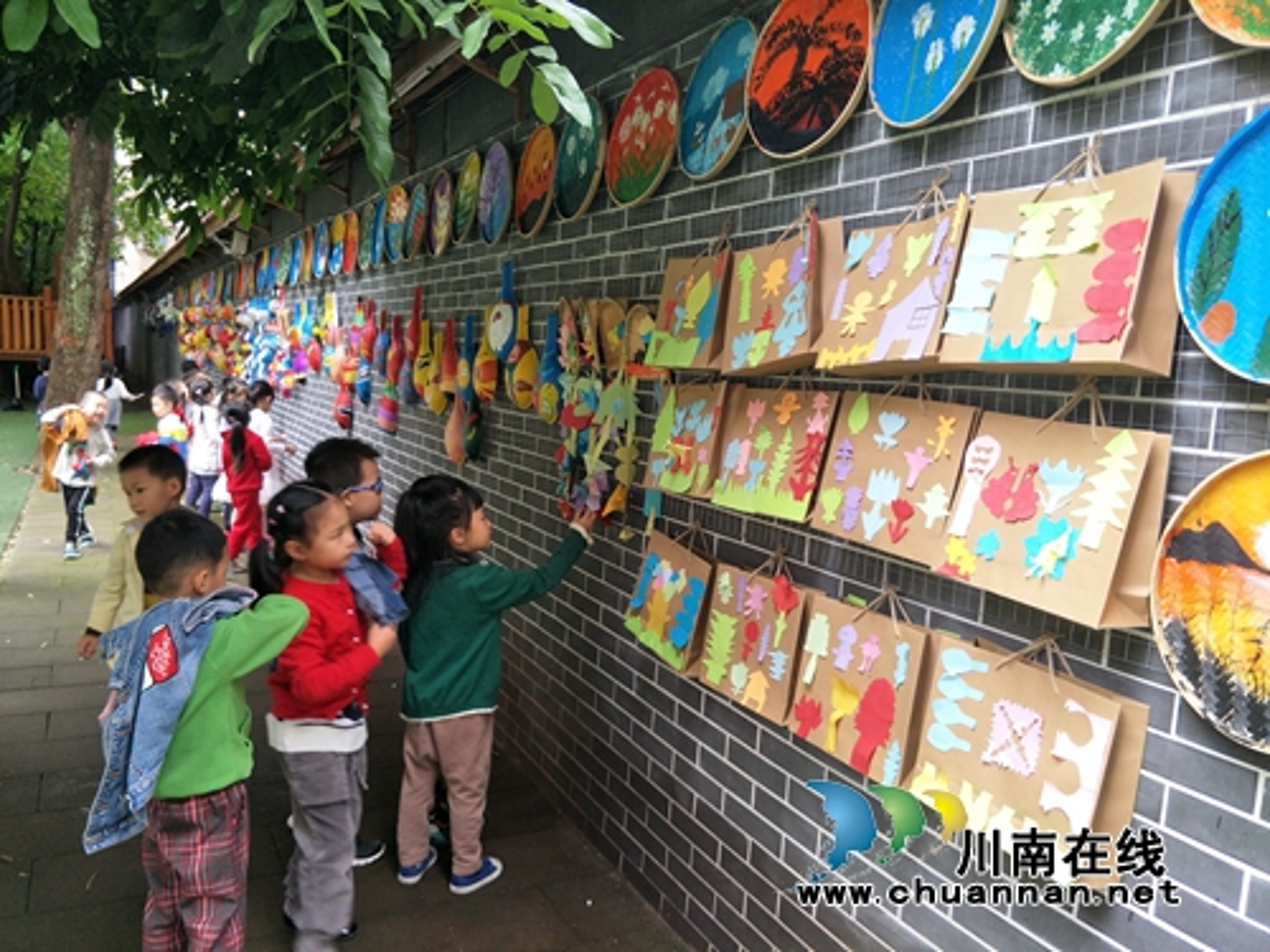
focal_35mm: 22
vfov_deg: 61.1
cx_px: 635
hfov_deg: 76.4
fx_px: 807
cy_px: 476
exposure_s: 1/50
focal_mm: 3.79
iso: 131
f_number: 1.7
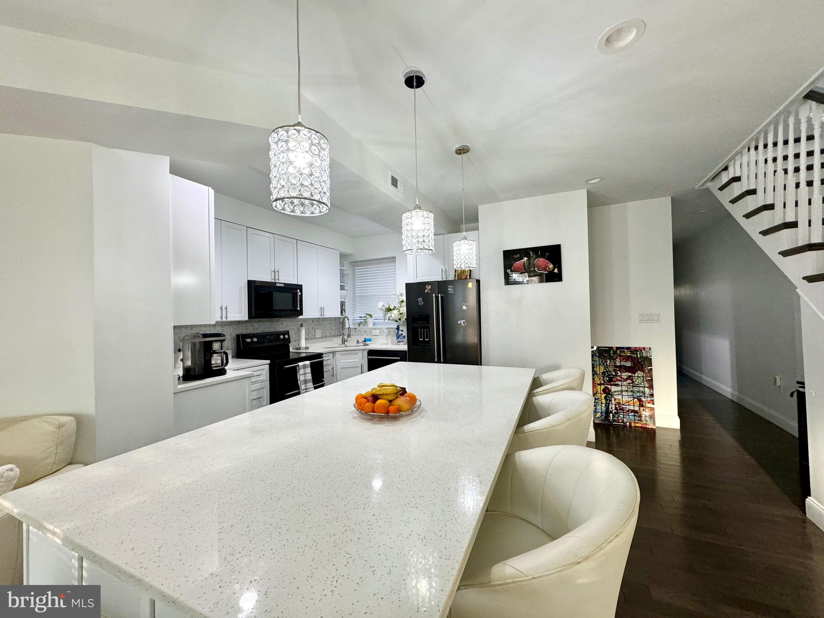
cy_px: 309
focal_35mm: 14
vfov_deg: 85.7
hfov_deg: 102.1
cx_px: 412
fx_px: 333
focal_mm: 2.22
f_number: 2.2
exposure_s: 1/120
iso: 250
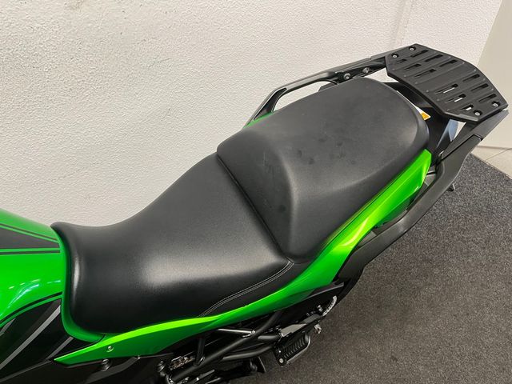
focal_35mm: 26
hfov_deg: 67.3
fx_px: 385
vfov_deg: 53.1
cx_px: 256
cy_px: 192
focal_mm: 5.1
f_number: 1.6
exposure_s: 1/50
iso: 100
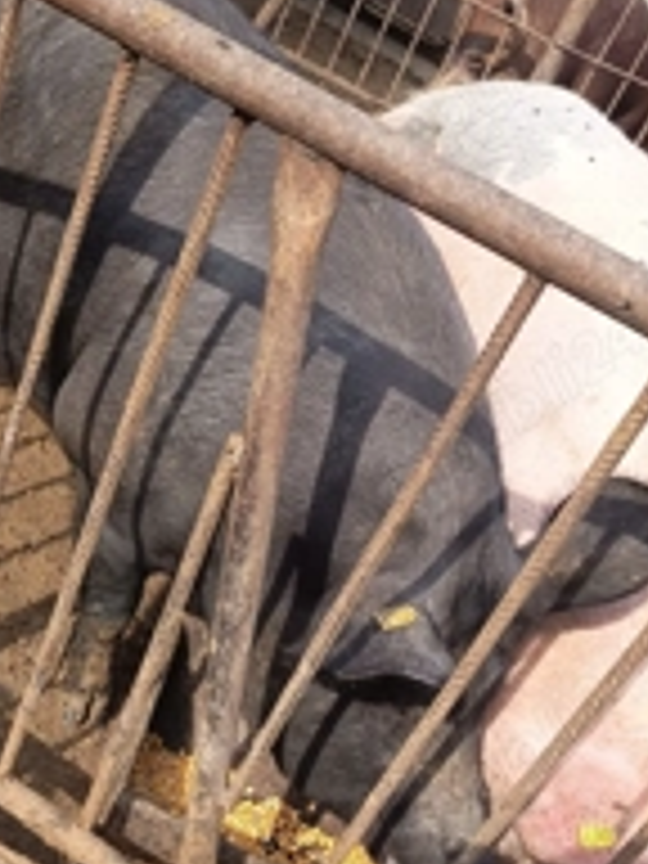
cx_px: 99
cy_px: 792
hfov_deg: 28.3
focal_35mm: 50
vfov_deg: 35.7
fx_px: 1248
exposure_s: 1/209
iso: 50
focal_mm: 5.24
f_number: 1.7
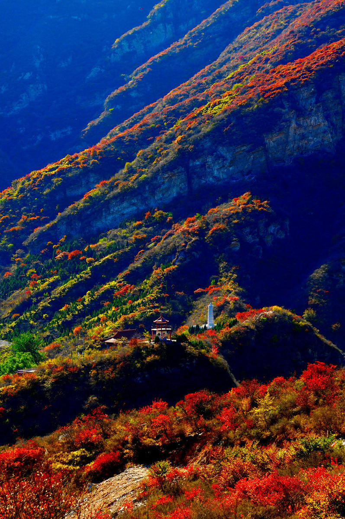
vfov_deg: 19.5
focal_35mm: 105
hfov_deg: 13.0
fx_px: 1513
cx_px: 172
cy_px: 260
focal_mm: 70
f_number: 4
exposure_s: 1/400
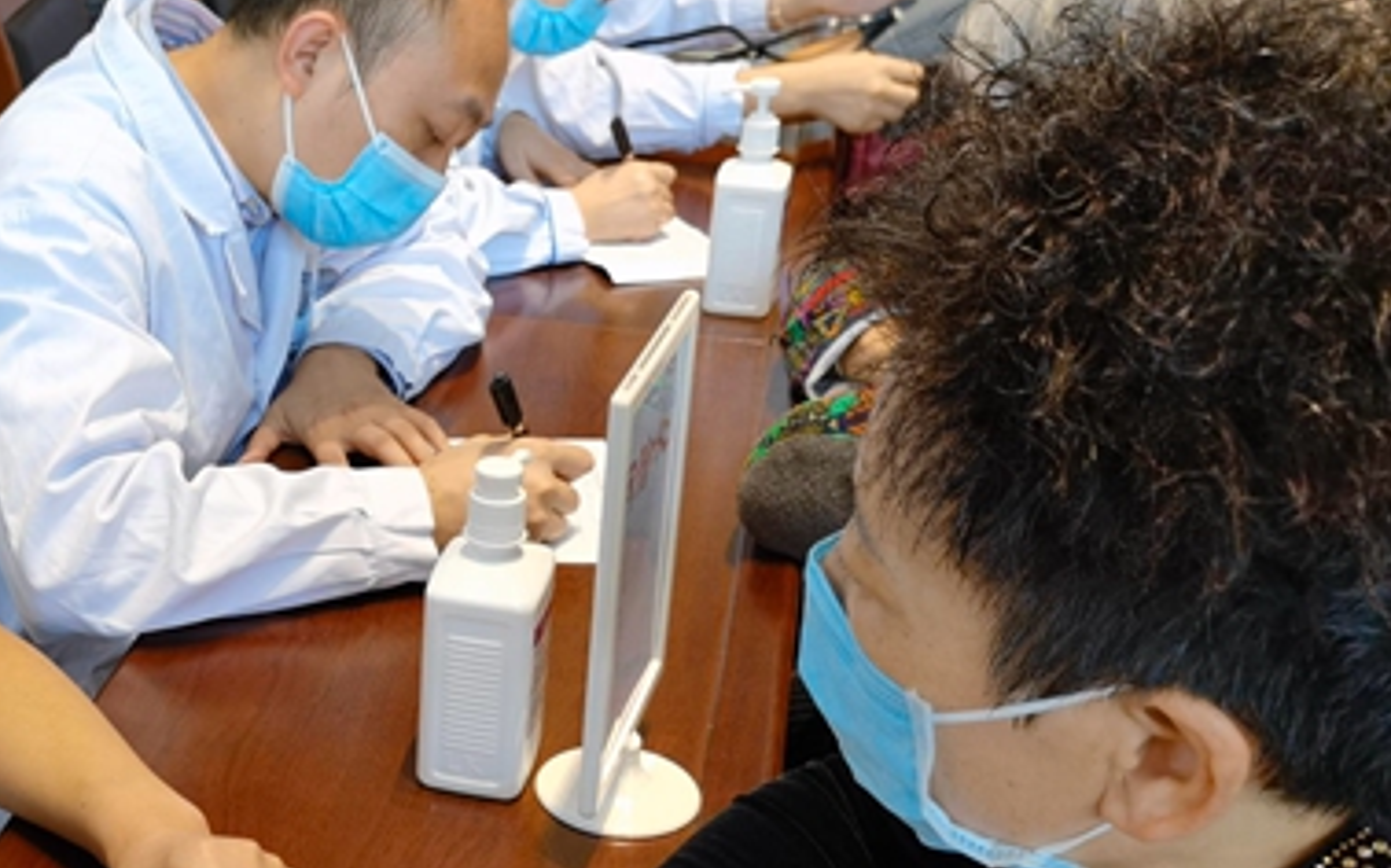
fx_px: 2009
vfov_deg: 24.3
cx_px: 206
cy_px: 554
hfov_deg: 36.4
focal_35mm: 53
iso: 100
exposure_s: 1/50
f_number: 1.9
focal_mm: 6.67
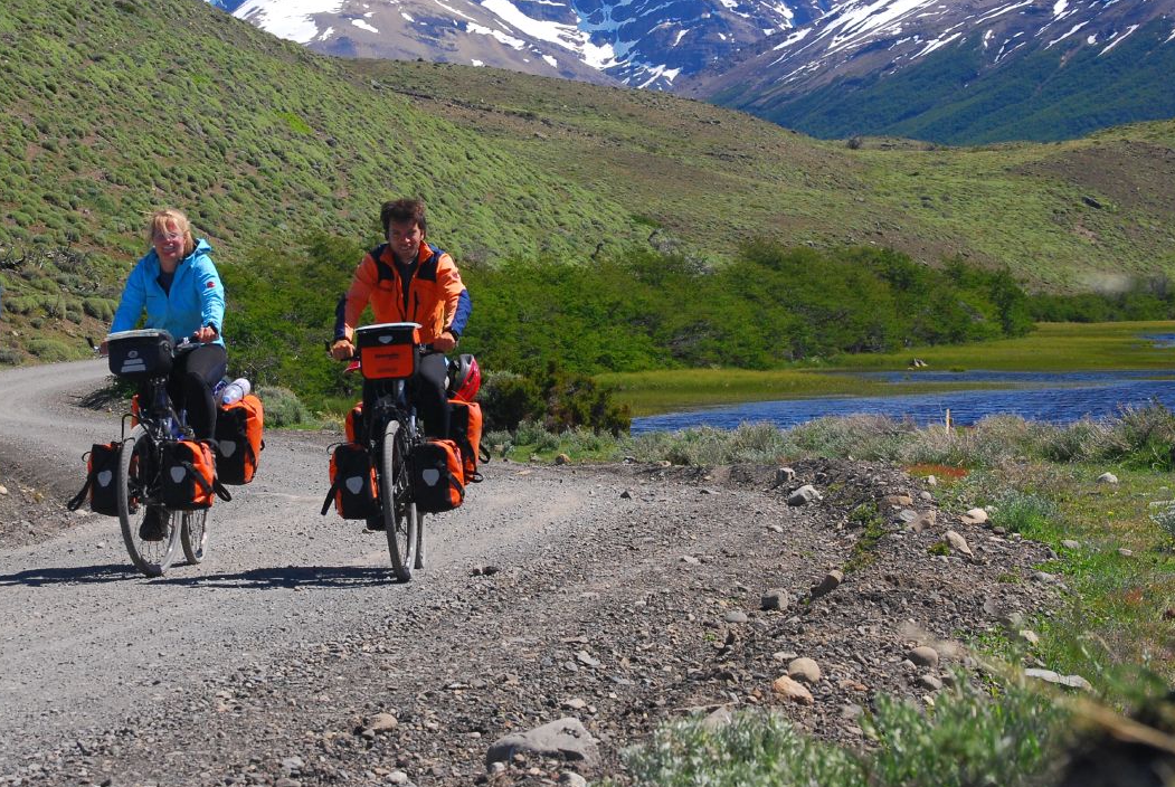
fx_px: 3432
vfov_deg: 13.0
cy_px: 202
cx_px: 541
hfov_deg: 19.4
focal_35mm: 105
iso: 320
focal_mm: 46
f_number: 10
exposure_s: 1/160
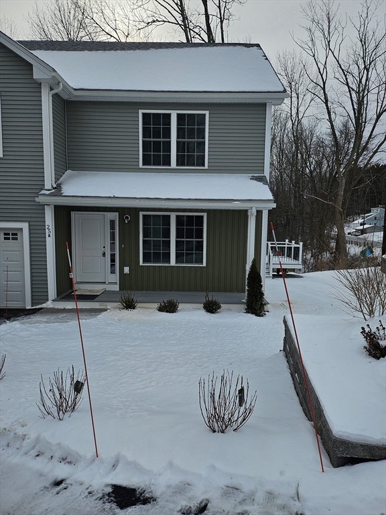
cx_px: 193
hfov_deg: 56.8
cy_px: 258
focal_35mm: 24
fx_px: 357
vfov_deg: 71.6
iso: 50
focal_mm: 5
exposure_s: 1/3778
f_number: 1.8
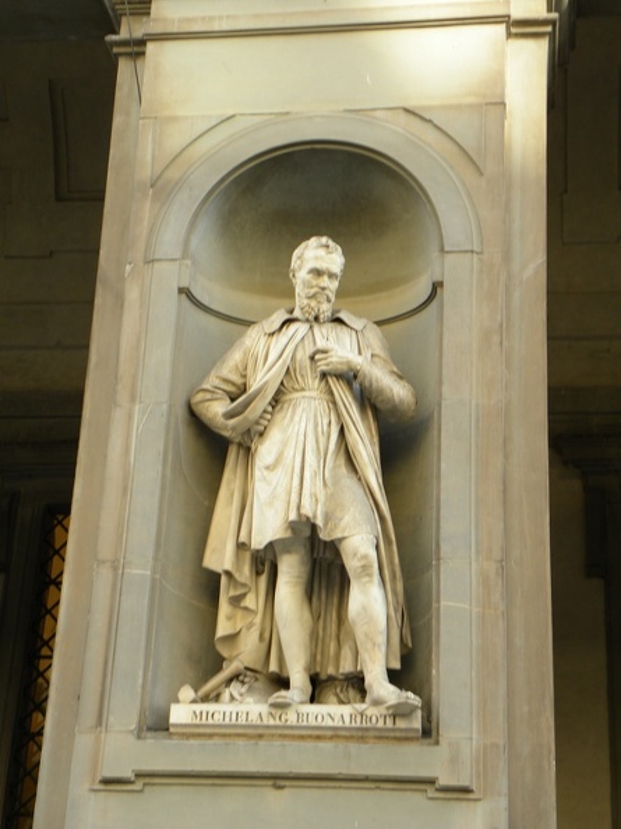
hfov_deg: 22.2
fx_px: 1580
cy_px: 414
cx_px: 310
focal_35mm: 66
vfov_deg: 29.4
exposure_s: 1/36.1
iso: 64
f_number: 3.5
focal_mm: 11.8
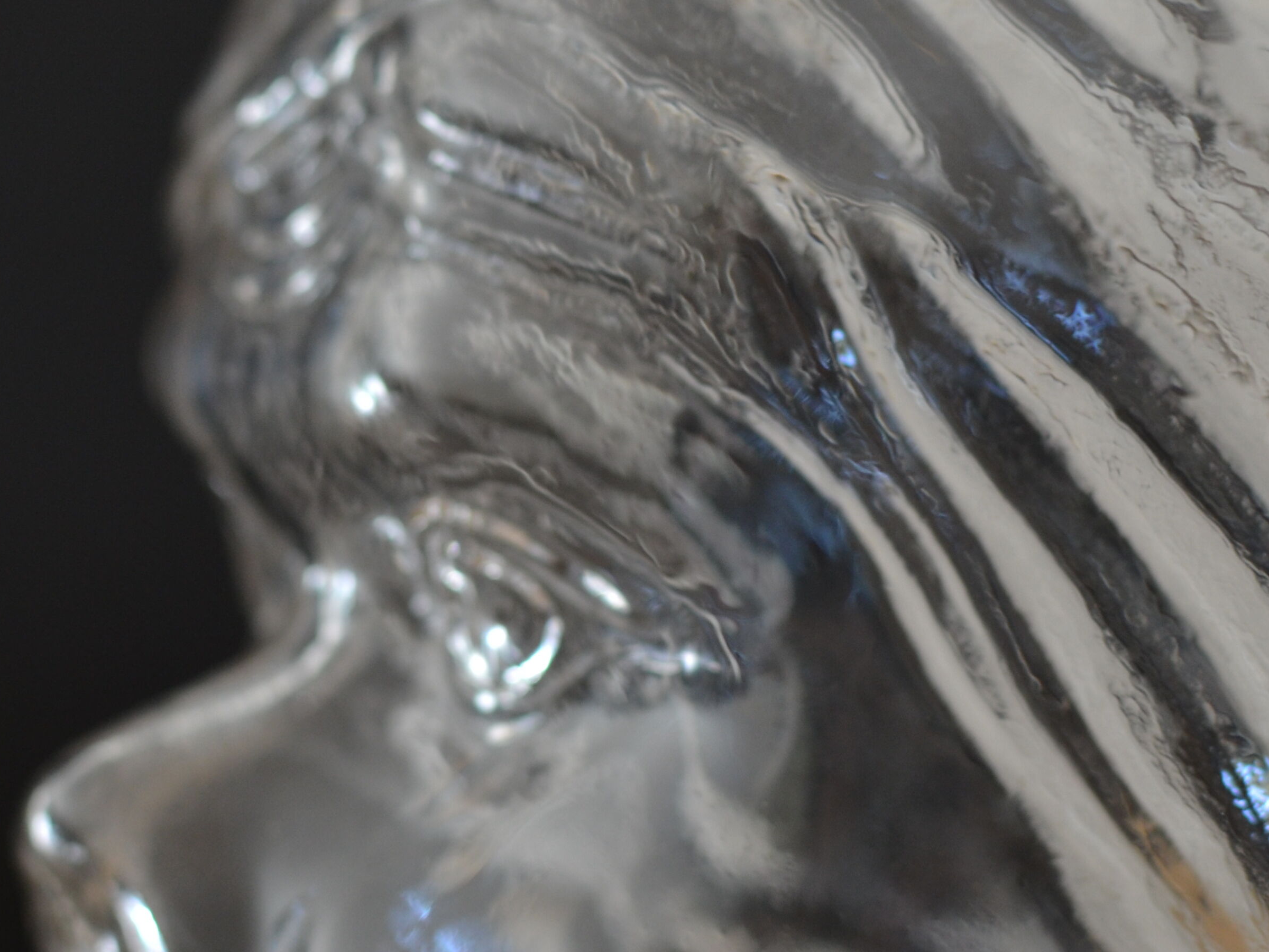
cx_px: 779
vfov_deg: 15.3
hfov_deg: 20.2
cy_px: 419
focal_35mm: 97
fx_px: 3553
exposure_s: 1/60
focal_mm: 35
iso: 400
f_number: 3.2
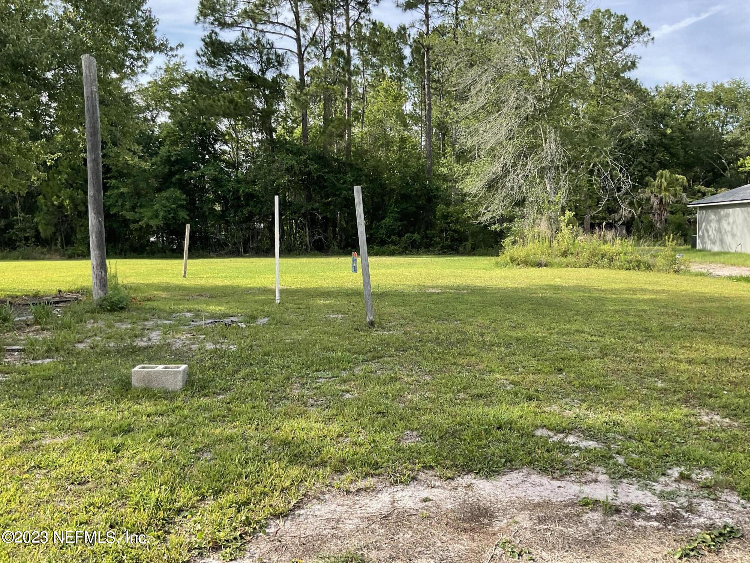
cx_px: 375
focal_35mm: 29
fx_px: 628
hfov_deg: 61.7
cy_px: 282
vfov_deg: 48.2
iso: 16
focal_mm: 3
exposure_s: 1/454
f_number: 1.8
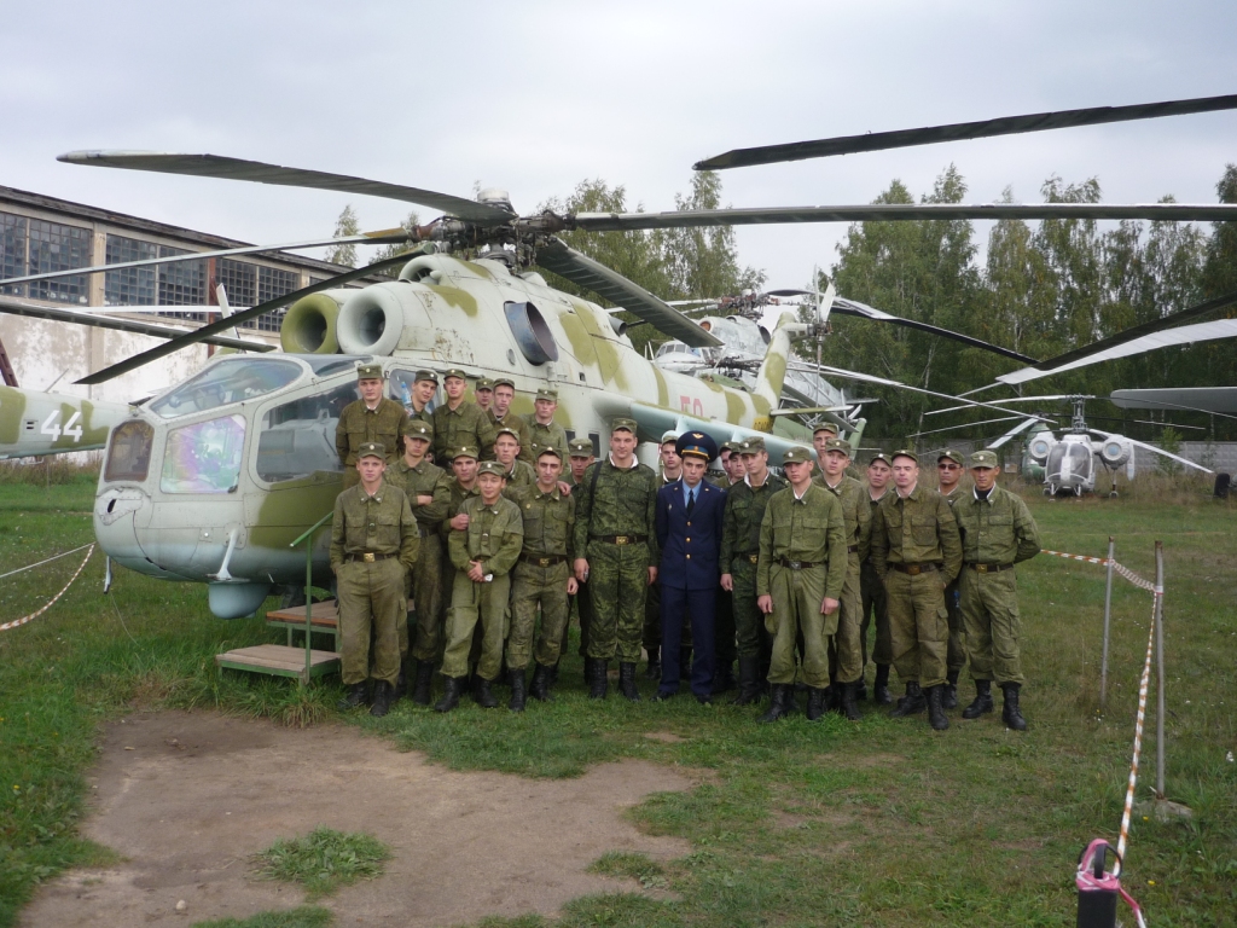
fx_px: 1179
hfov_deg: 55.4
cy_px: 464
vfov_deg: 42.9
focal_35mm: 33
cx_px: 618
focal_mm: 5.5
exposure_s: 1/80
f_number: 2.8
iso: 100
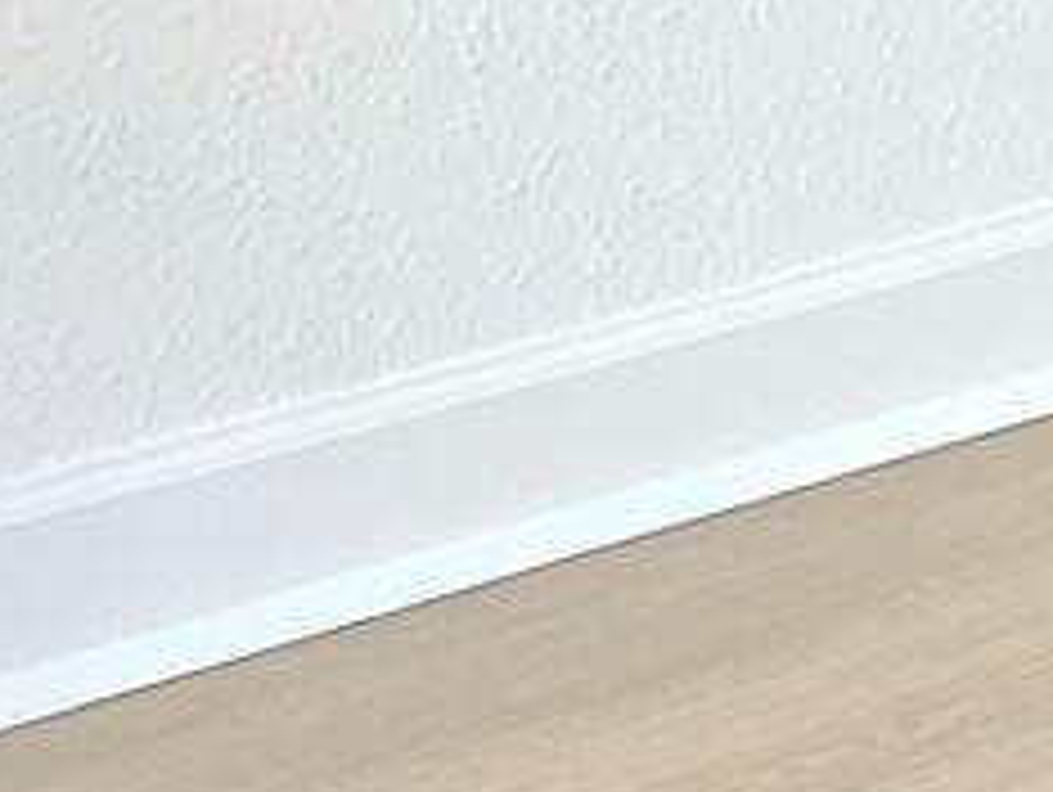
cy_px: -1159
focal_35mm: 157
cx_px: 3290
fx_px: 4781
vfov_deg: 8.6
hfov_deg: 9.5
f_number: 1.7
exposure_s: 1/120
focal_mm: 6.3
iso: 160
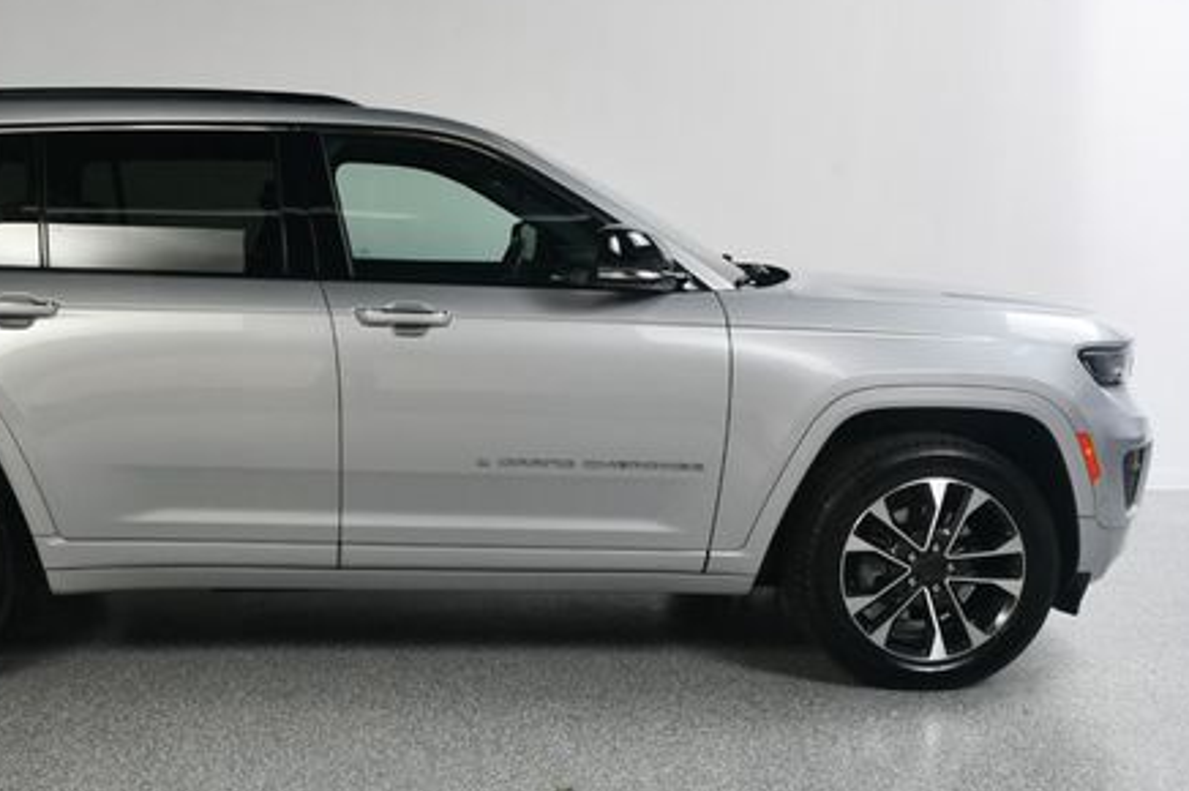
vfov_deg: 30.5
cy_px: 412
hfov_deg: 43.6
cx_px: 352
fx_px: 1452
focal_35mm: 44
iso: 100
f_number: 11
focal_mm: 20
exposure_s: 1/160
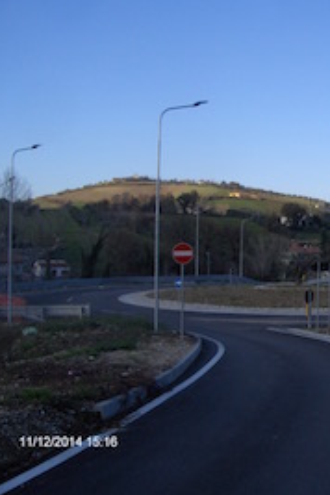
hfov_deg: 26.4
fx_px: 674
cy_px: 247
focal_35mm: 49
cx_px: 311
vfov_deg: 40.3
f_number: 4.3
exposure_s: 1/366
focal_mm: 5.8
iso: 100
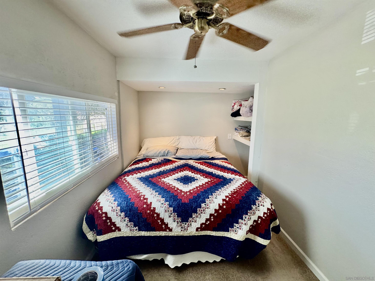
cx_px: 188
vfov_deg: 85.7
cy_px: 140
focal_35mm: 14
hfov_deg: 102.1
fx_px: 152
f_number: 2.2
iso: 320
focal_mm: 2.22
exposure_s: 1/120
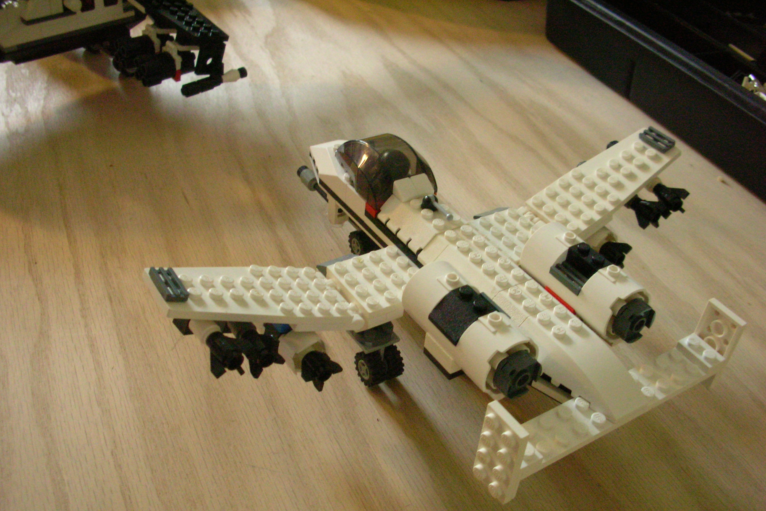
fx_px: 787
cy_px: 277
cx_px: 384
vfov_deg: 35.9
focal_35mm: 37
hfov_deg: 51.9
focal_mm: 5.8
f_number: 3
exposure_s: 1/45.5
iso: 400
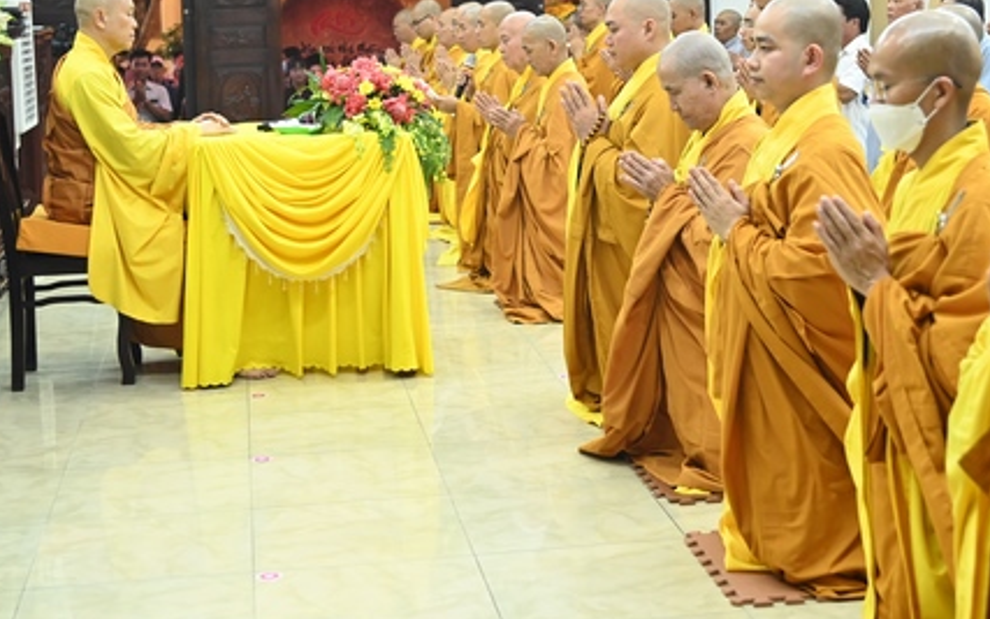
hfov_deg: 32.9
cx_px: 570
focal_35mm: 62
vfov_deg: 20.9
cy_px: 183
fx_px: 1673
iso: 2500
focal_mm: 40
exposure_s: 1/50
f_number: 4
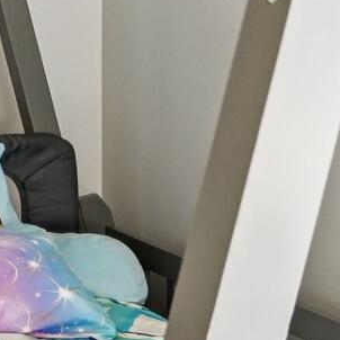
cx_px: -673
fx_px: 1311
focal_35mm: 118
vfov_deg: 14.4
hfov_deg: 10.5
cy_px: -43
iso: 400
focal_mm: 14
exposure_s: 1/45
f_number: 4
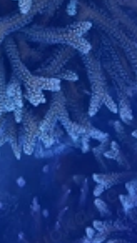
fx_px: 925
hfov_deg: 8.4
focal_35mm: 143
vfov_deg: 14.8
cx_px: 15
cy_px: -5
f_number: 1.78
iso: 160
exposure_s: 1/245
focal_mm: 6.76
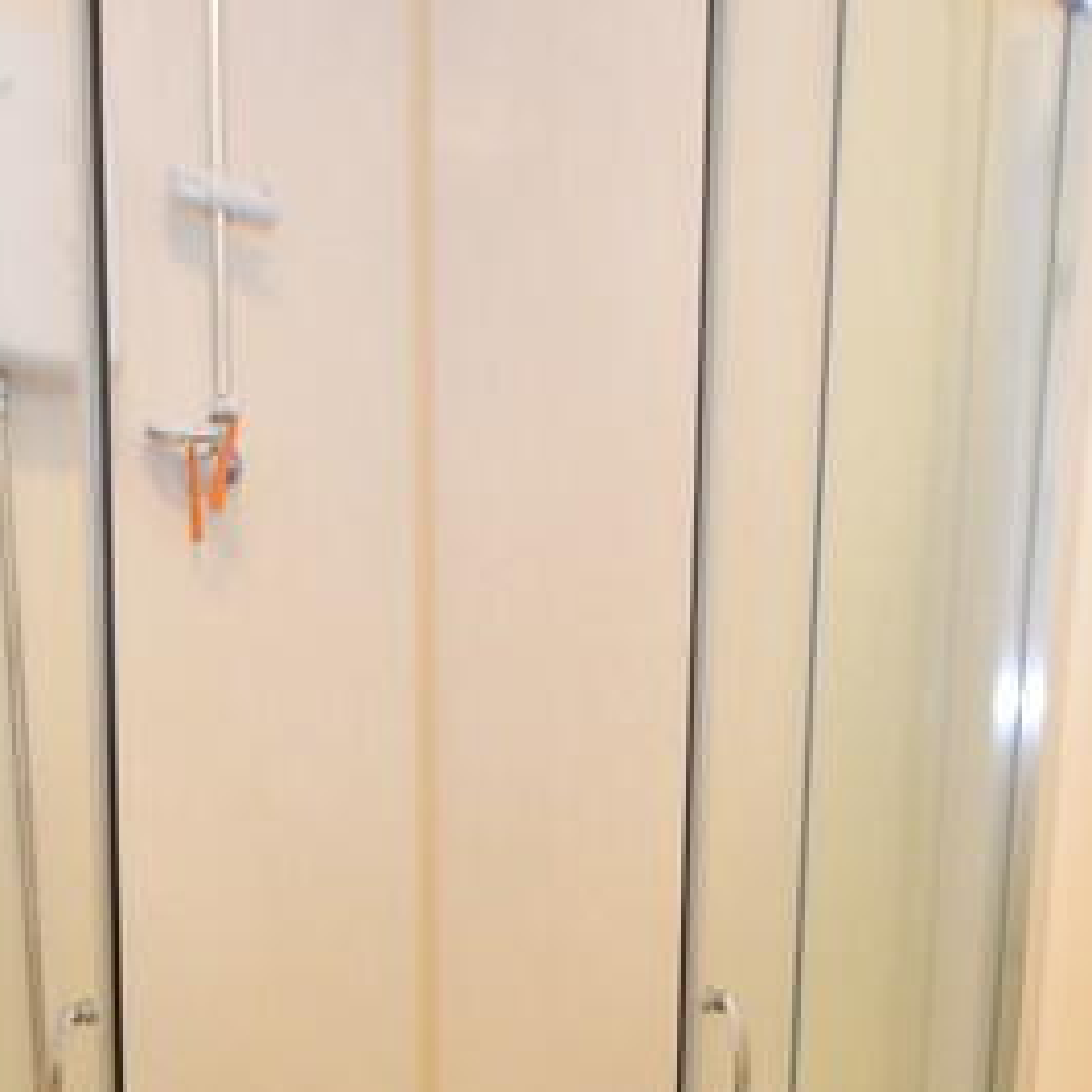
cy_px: 1303
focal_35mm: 49
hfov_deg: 34.6
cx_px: 447
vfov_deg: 29.8
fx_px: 1749
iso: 800
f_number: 4
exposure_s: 1/60
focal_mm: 10
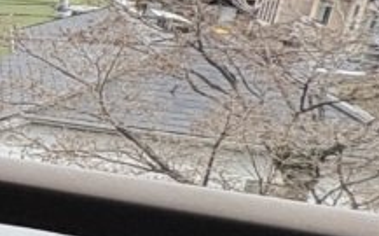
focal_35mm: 88
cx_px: -724
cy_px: 86
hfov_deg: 12.0
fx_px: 908
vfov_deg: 14.8
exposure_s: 1/687
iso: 50
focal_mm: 2.22
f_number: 2.2
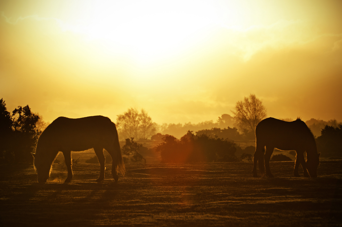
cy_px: 114
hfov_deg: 7.2
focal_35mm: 285
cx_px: 171
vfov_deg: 4.8
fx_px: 2702
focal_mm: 190
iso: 320
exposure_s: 1/4000
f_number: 9
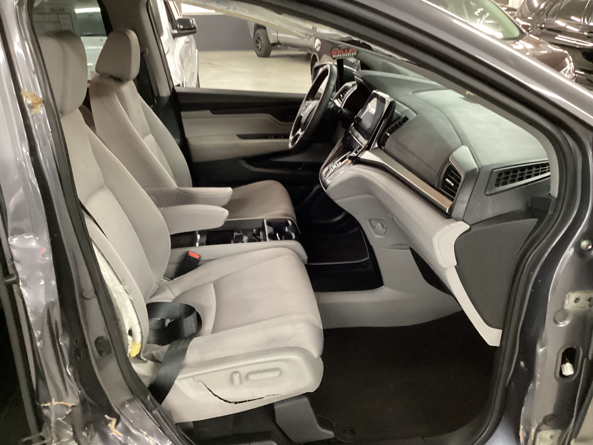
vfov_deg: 45.4
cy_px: 222
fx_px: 531
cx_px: 296
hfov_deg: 58.4
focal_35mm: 31
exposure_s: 1/30
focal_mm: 3.3
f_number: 2.4
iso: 640
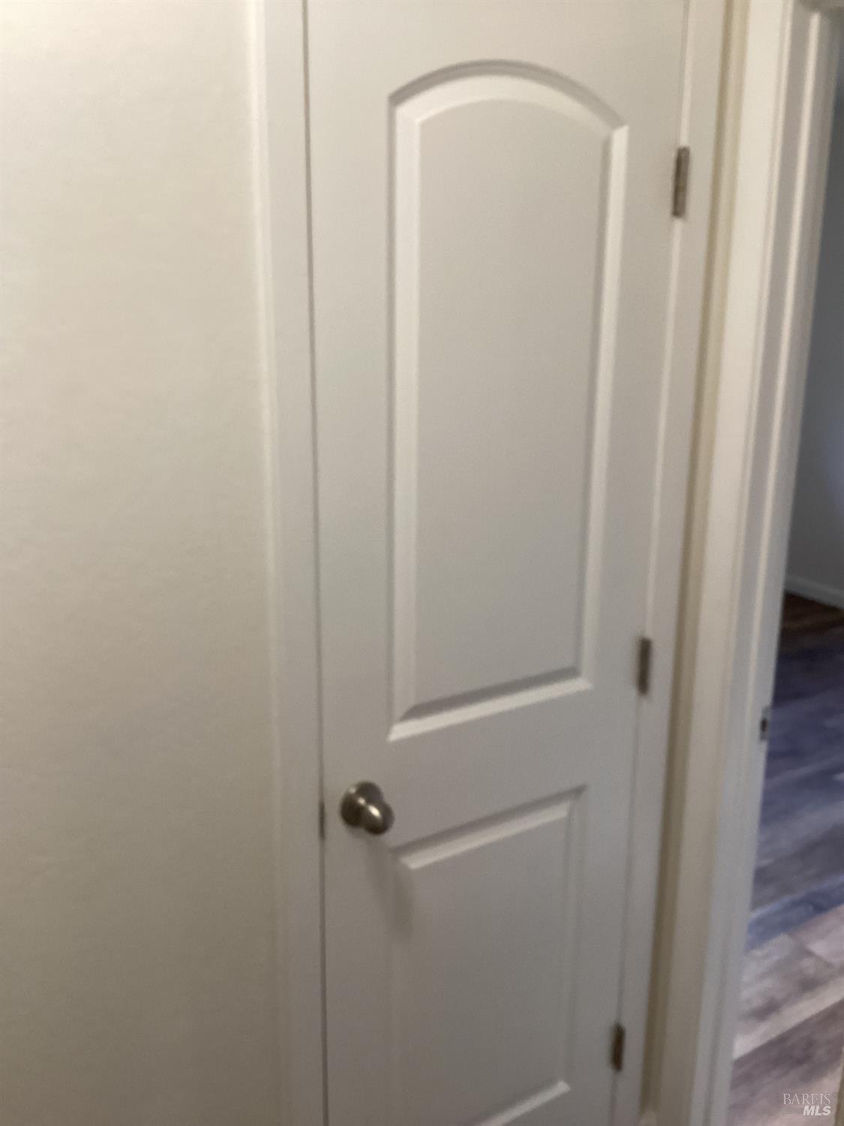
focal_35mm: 31
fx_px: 1008
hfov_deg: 45.4
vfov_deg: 58.4
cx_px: 422
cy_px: 563
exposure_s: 1/60
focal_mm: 3.3
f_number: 2.4
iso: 125
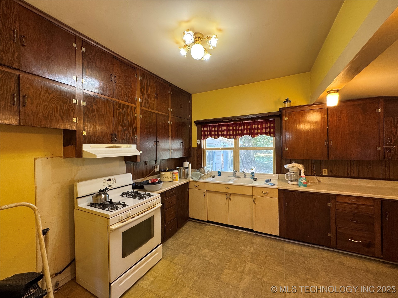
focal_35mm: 14
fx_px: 161
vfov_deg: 85.7
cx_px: 199
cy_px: 149
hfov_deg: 102.1
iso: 200
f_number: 2.2
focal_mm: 2.22
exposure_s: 1/60
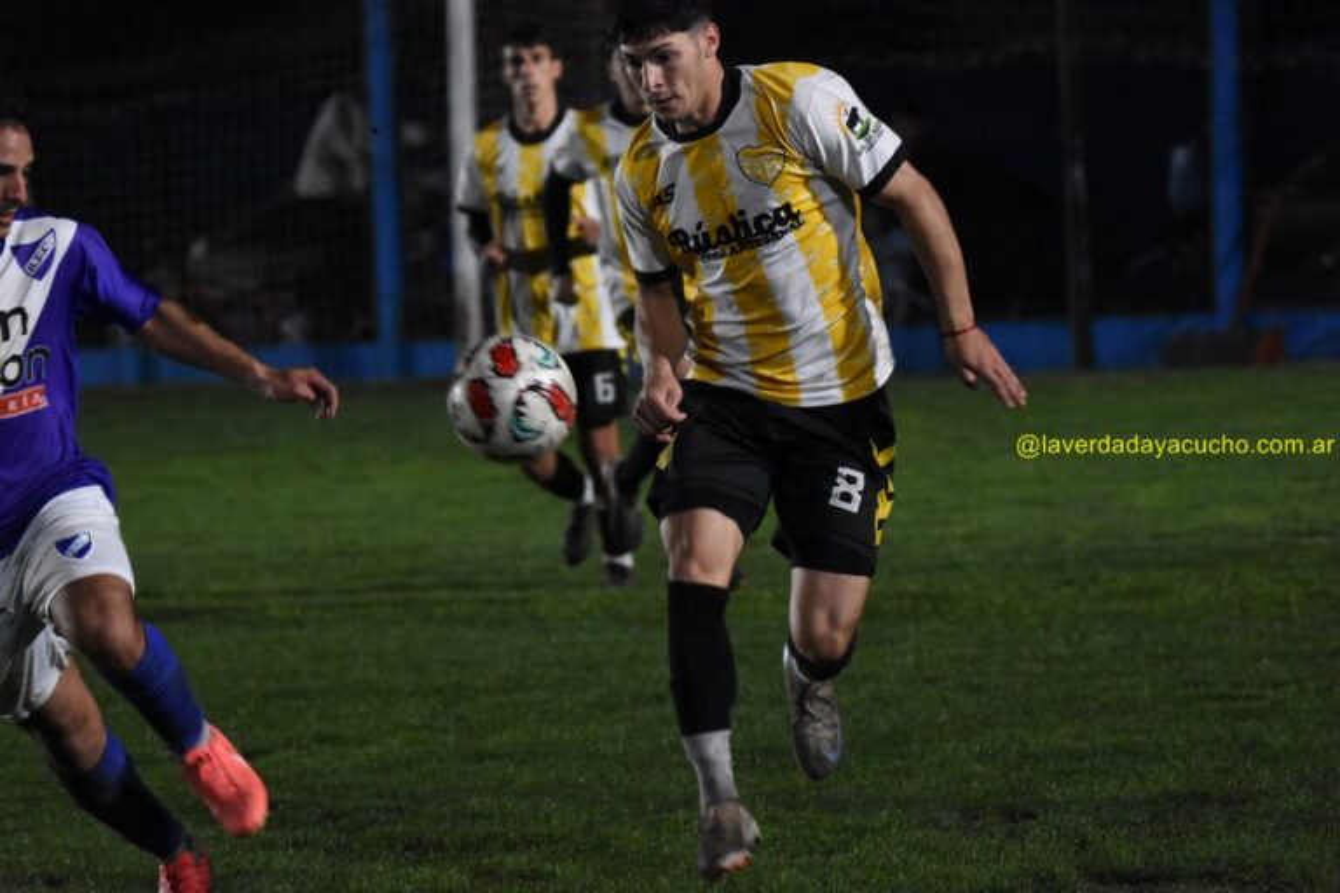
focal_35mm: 278
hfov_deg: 7.4
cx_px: 670
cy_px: 446
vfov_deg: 5.0
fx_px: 10328
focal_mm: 185
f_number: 5.3
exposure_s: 1/320
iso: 8000
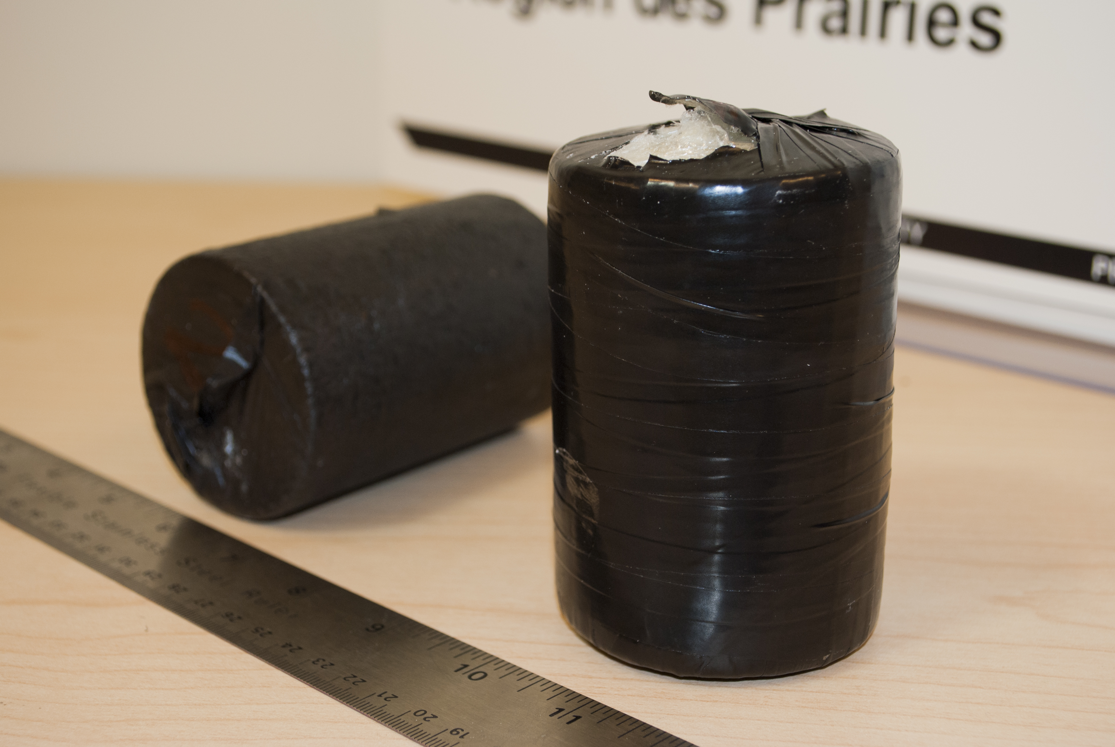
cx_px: 558
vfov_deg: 25.8
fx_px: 1628
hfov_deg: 37.8
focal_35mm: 52
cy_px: 374
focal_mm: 35
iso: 200
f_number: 5
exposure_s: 1/60
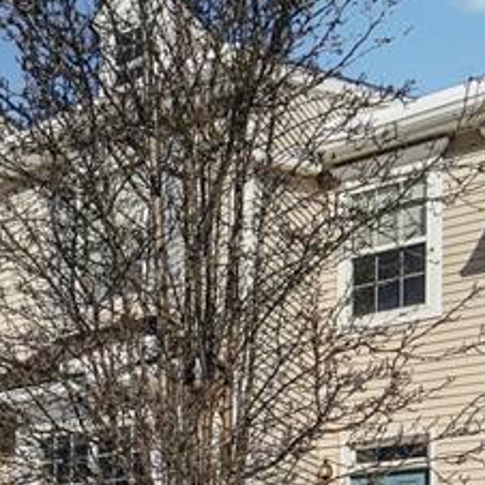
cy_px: 631
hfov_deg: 30.0
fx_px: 856
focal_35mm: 54
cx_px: 32
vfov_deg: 26.7
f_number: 8
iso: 400
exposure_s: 1/4000
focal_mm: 14
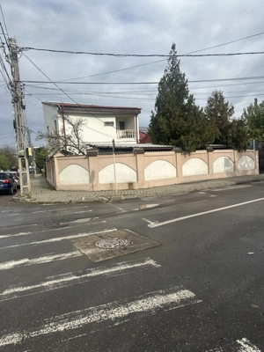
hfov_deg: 56.8
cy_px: 176
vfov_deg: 71.6
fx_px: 244
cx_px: 132
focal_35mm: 24
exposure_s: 1/4348
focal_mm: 6.86
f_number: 1.78
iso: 80
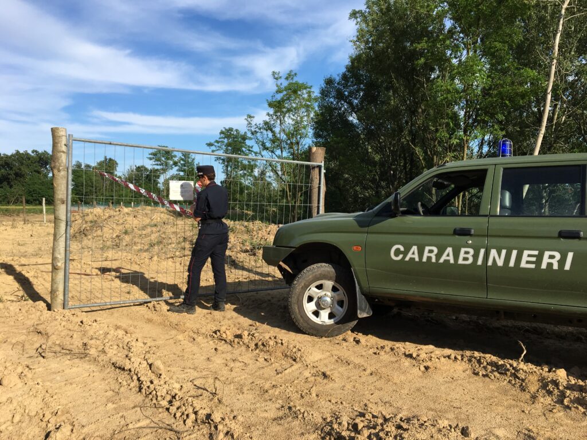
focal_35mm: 29
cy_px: 220
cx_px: 294
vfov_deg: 48.2
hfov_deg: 61.7
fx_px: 492
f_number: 2.2
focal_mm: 4.15
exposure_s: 1/1148
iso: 25
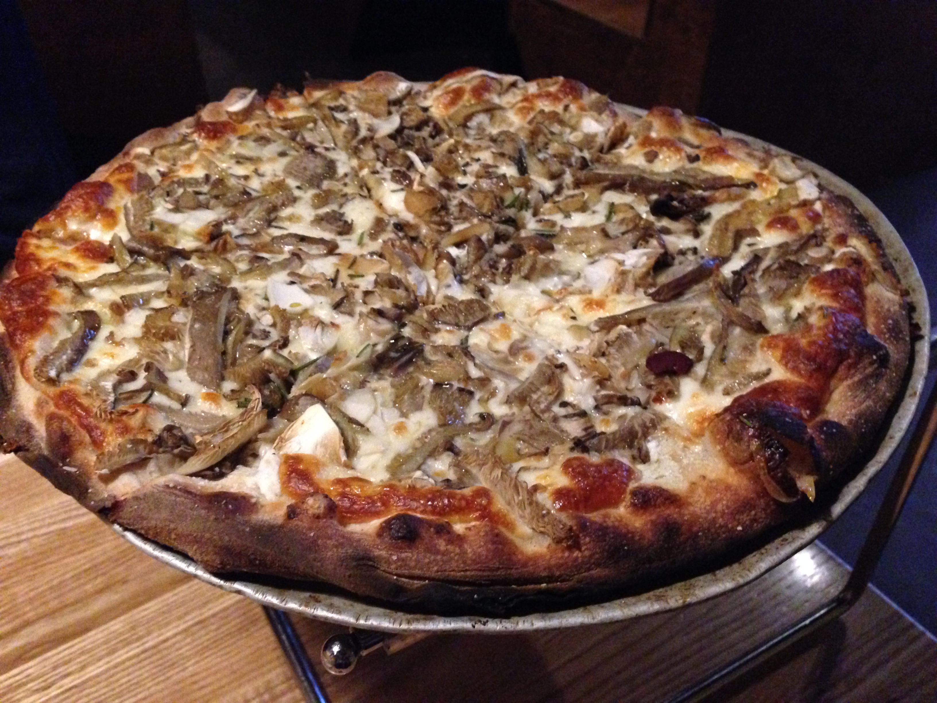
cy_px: 352
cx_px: 468
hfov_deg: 55.4
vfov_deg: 42.9
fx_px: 893
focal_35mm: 33
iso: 800
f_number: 2.4
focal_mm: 4.12
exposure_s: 1/15
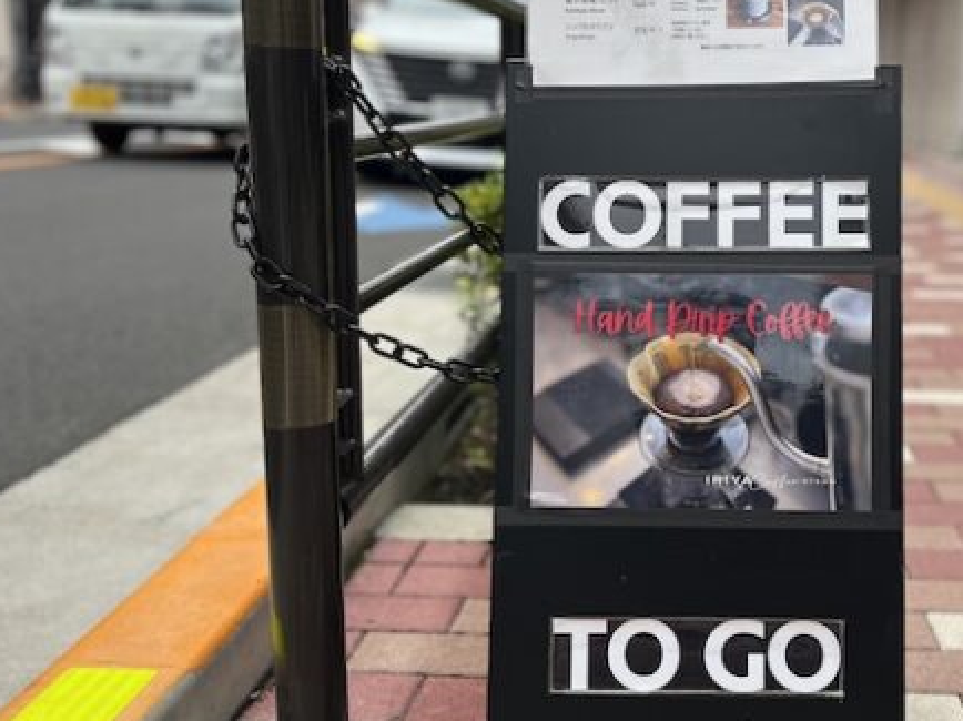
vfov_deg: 35.8
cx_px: 678
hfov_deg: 45.7
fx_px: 1112
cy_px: 299
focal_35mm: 40
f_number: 1.5
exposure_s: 1/902
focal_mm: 5.7
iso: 50
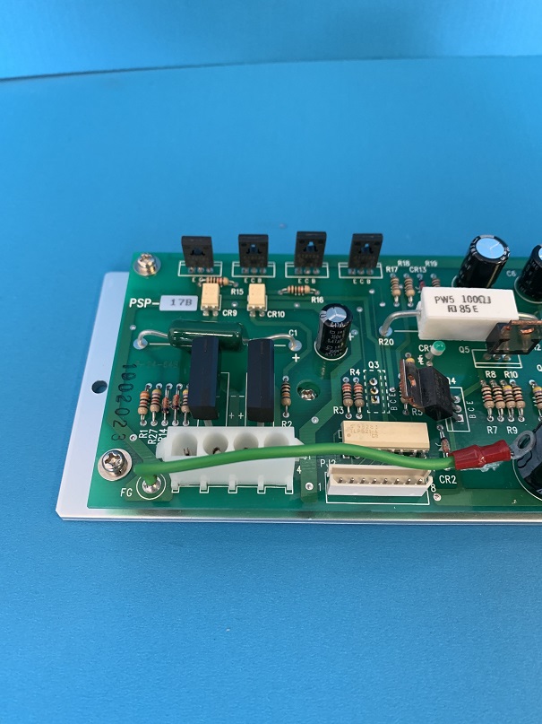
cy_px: 362
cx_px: 271
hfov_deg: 53.1
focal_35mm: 26
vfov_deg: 67.3
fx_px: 543
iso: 160
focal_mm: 4.25
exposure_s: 1/50
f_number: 1.8
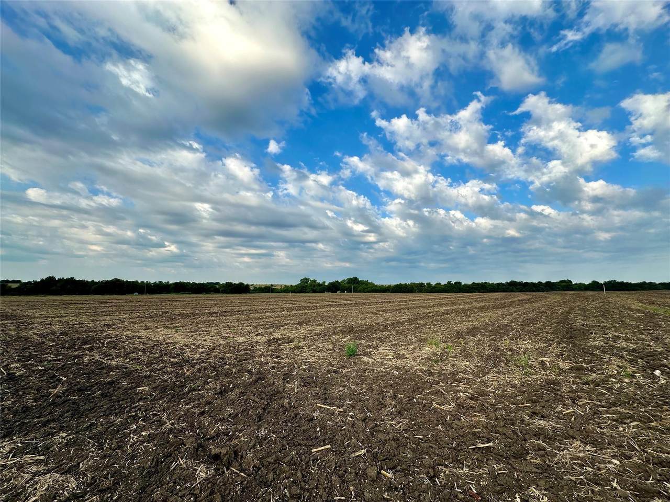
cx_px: 335
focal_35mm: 14
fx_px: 271
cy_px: 251
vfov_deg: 85.7
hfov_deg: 102.1
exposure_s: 1/1453
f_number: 2.2
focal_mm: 2.22
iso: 50
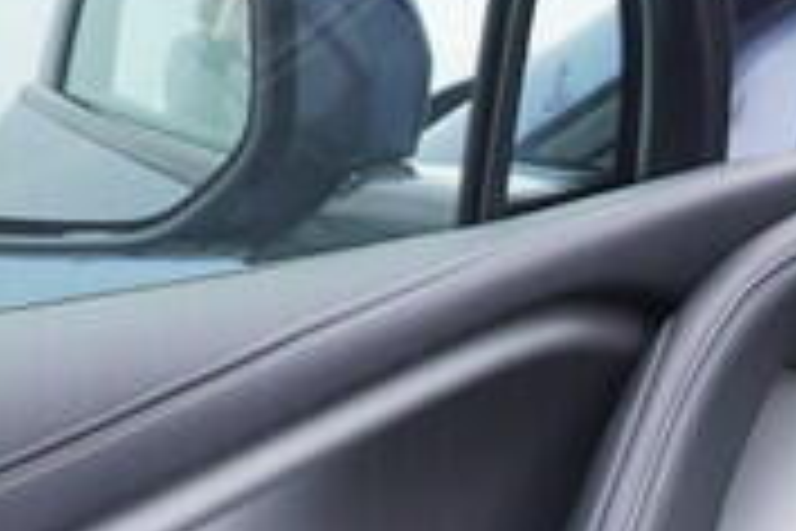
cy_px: 677
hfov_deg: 9.5
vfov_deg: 6.6
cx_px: 1358
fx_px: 4599
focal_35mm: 208
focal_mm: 24
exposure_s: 1/40
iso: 125
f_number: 2.8
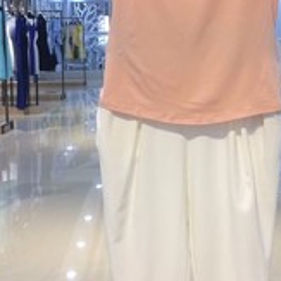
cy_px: 88
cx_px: 188
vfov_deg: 27.1
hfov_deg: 27.1
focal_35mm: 63
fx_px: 579
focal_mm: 4.15
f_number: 2.2
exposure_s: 1/33
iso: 40
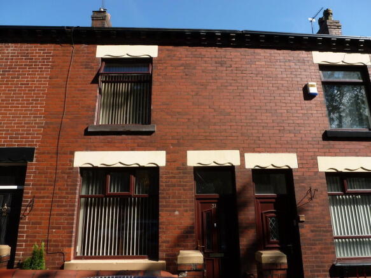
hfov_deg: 71.6
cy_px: 139
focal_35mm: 24
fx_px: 257
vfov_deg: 56.8
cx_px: 186
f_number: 4
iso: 100
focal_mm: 4.3
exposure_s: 1/320
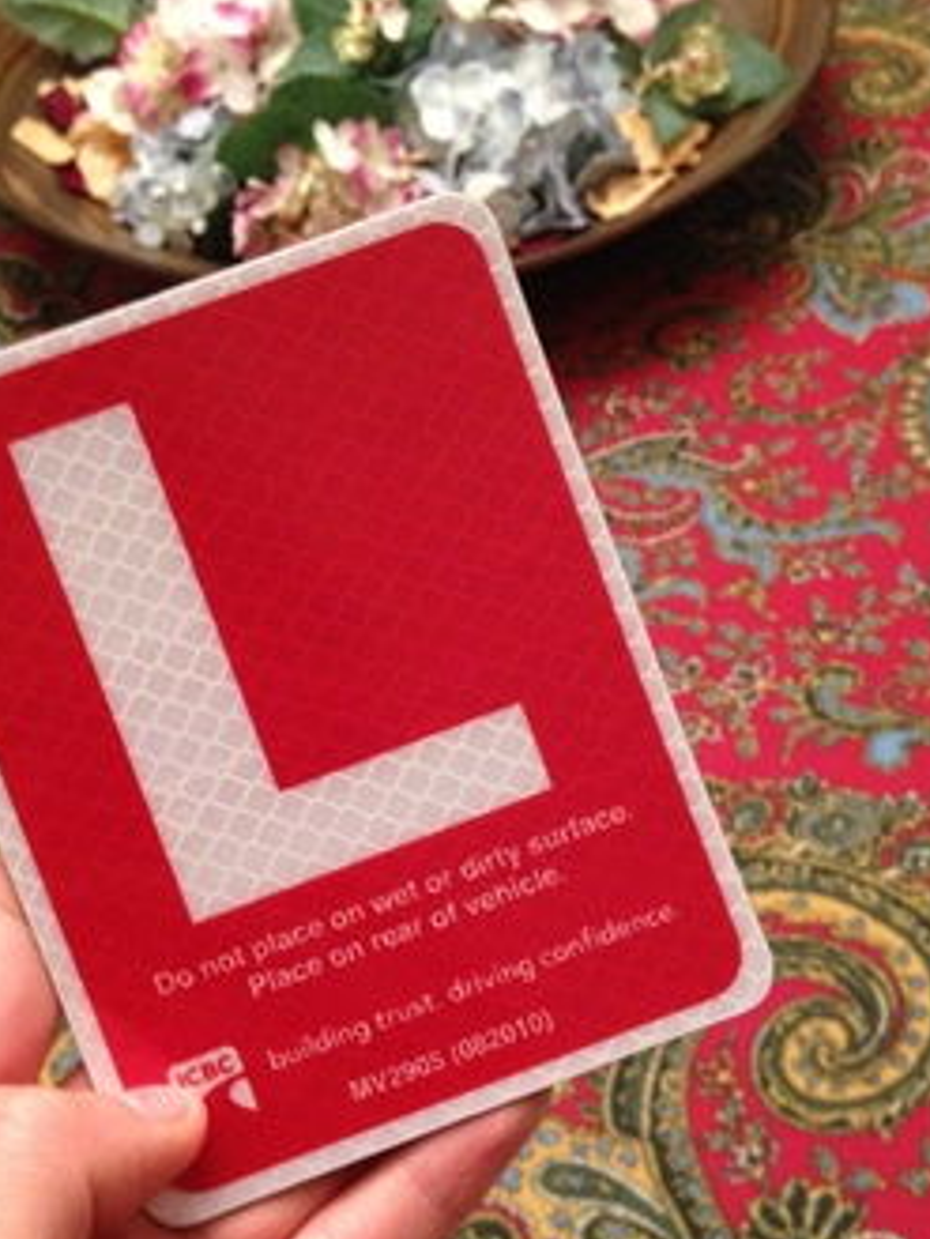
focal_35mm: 51
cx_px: 414
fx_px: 1826
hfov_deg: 28.6
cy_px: 746
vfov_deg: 37.3
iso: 400
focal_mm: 4.28
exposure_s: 1/20
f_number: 2.4
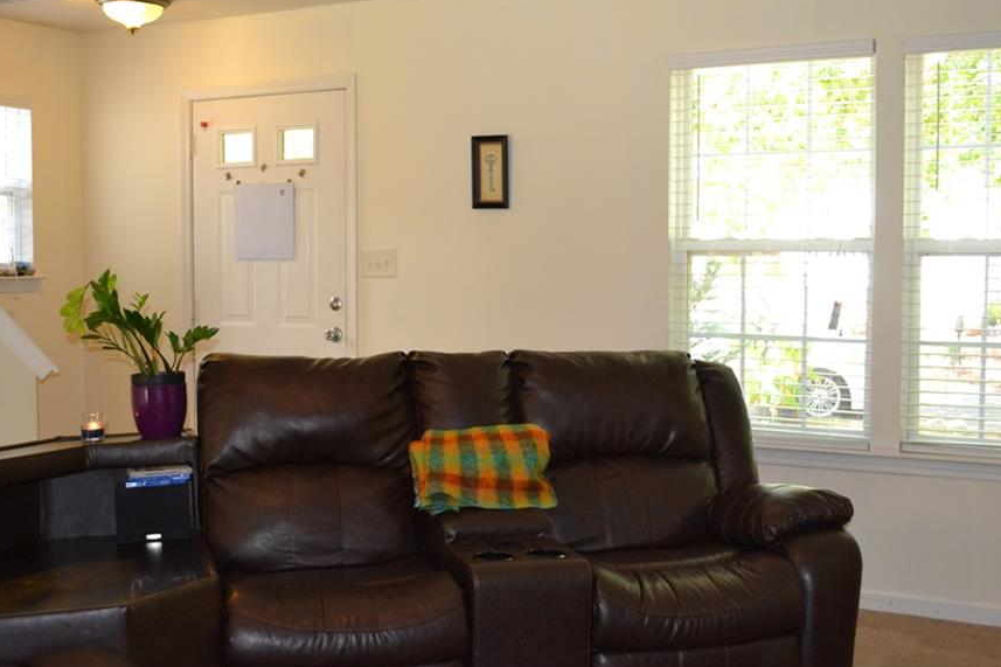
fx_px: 1195
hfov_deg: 45.4
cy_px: 315
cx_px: 481
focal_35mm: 43
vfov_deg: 31.2
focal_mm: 24
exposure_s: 1/60
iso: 720
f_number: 4
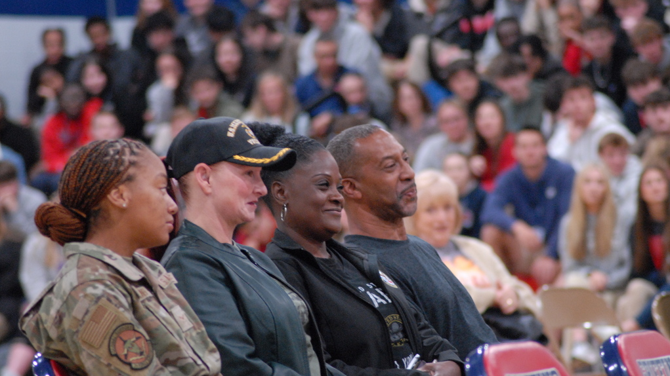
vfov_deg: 4.3
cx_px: 335
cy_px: 186
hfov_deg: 7.6
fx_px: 5045
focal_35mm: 284
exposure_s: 1/20
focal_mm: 180
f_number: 4.8
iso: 1000
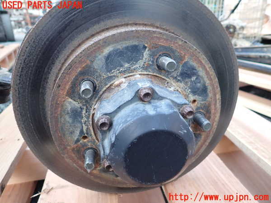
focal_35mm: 25
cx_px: 136
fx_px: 196
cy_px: 102
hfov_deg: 69.4
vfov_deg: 54.9
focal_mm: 4.5
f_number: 2
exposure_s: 1/60
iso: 200
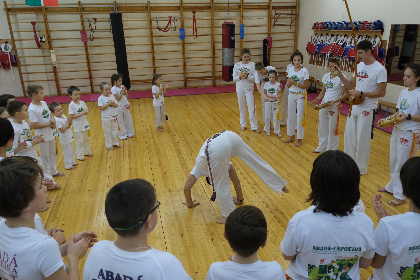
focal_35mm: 29
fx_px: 338
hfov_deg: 63.7
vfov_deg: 45.0
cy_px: 140
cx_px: 210
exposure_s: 1/320
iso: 2500
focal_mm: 19.2
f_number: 4
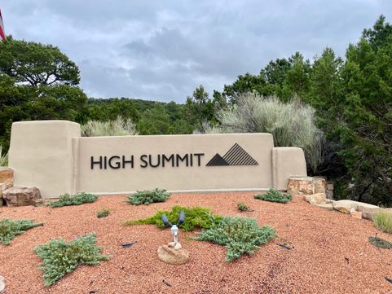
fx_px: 306
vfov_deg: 51.4
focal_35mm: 27
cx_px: 203
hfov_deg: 65.3
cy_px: 145
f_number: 1.6
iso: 32
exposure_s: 1/1159
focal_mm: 4.2
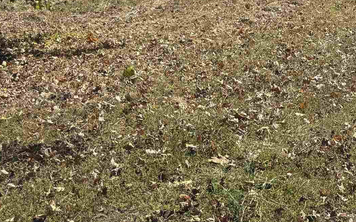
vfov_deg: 15.8
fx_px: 718
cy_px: -139
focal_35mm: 74
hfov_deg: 25.5
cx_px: 406
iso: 80
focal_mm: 6.76
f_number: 1.78
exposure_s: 1/2959
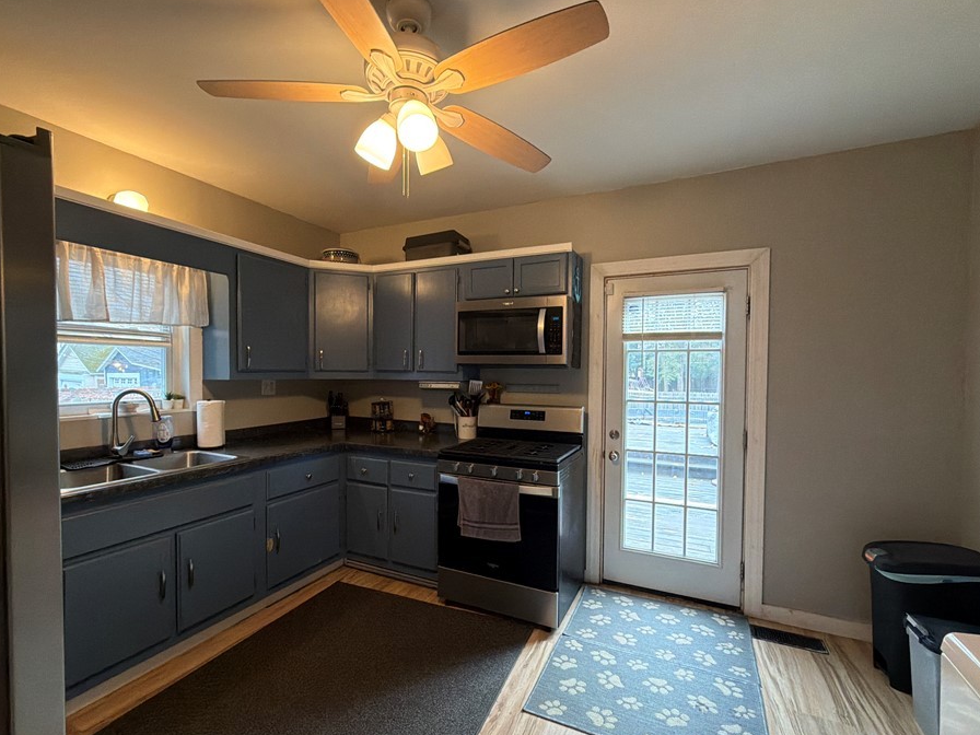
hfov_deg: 94.5
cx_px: 480
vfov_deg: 78.1
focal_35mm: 16
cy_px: 382
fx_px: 453
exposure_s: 1/60
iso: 320
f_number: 2.2
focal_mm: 2.22
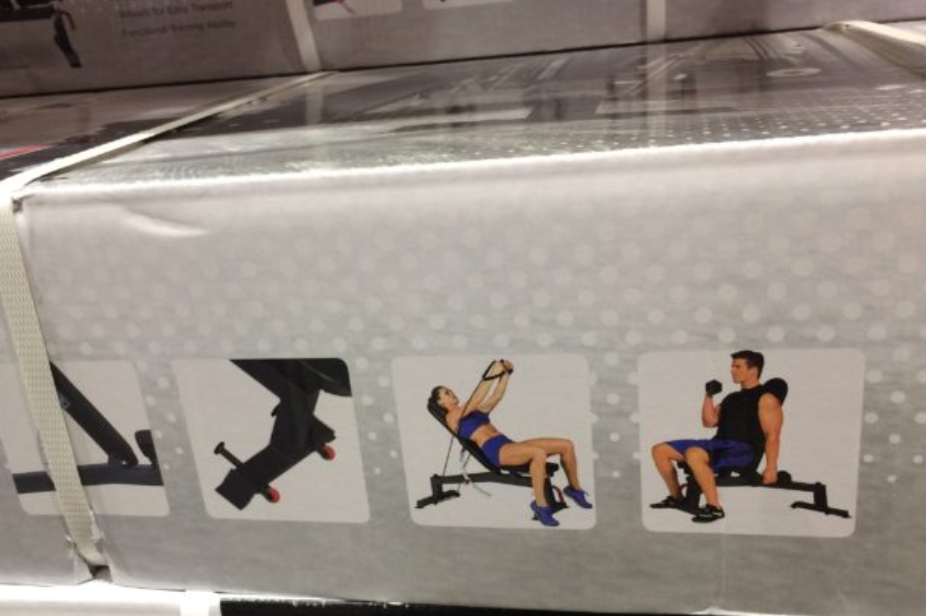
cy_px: 381
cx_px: 414
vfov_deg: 34.9
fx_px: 977
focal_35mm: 38
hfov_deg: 50.6
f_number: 2.2
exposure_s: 1/30
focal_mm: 4.15
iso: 100
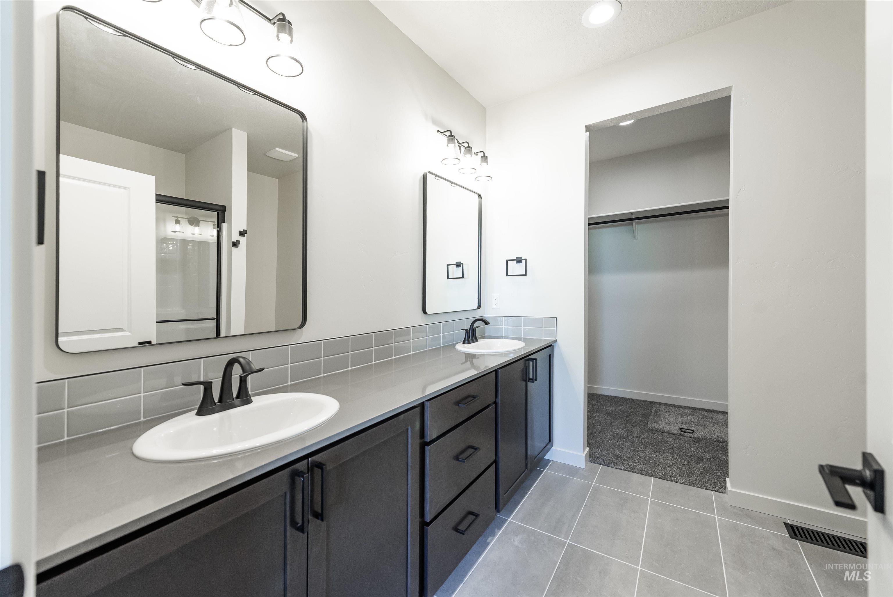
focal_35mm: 14
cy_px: 298
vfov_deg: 81.3
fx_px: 347
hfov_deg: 104.2
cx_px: 446
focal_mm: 14
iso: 800
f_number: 4.5
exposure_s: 1/80
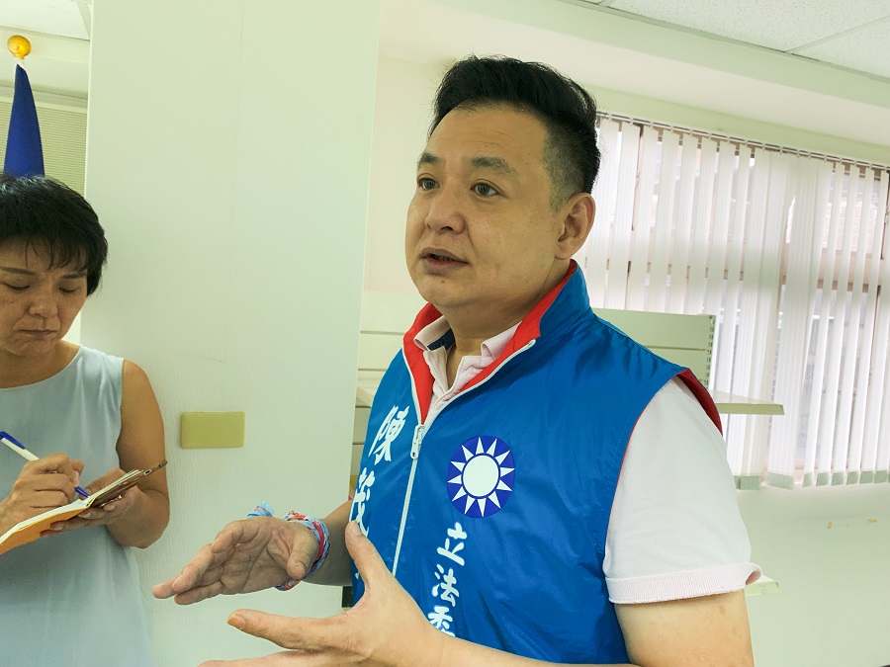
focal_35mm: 26
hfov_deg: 67.3
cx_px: 445
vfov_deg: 53.1
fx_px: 668
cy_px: 334
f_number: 1.8
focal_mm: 4.25
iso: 64
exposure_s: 1/120
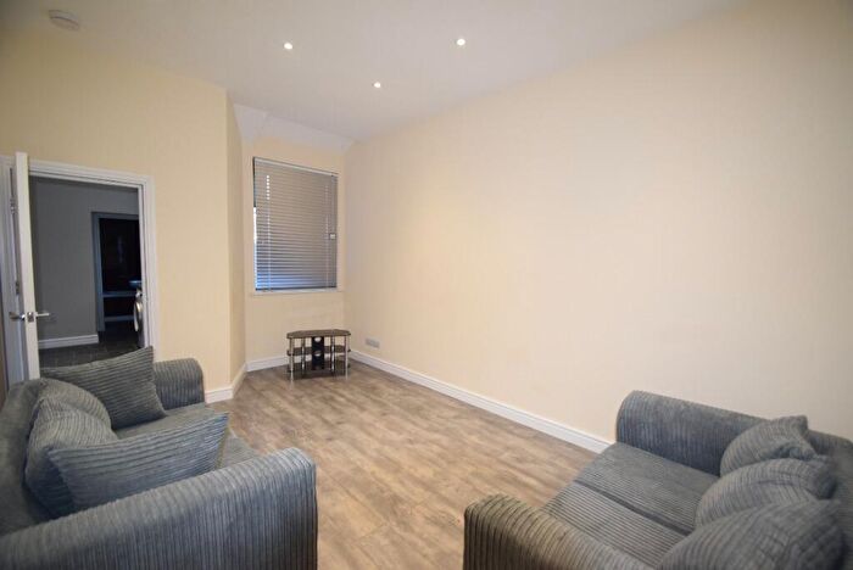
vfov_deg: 77.4
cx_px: 426
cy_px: 285
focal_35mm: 15
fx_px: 356
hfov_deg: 100.3
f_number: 4.5
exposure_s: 1/80
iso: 800
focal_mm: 10
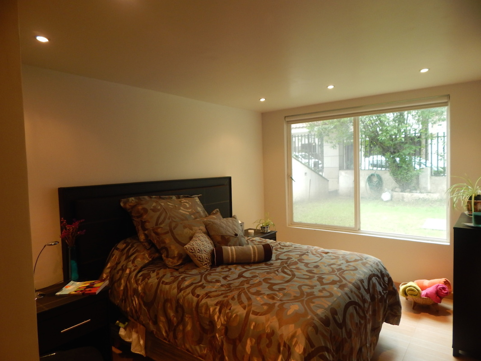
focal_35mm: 22
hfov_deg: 76.4
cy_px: 180
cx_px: 240
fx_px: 306
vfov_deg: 61.1
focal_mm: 4
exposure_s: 1/30
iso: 180
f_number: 3
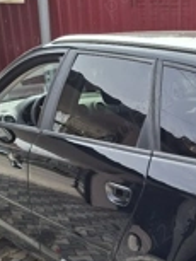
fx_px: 452
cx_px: 191
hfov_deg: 23.5
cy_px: 259
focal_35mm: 60
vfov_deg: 30.0
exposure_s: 1/769
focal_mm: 5.54
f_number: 1.8
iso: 50
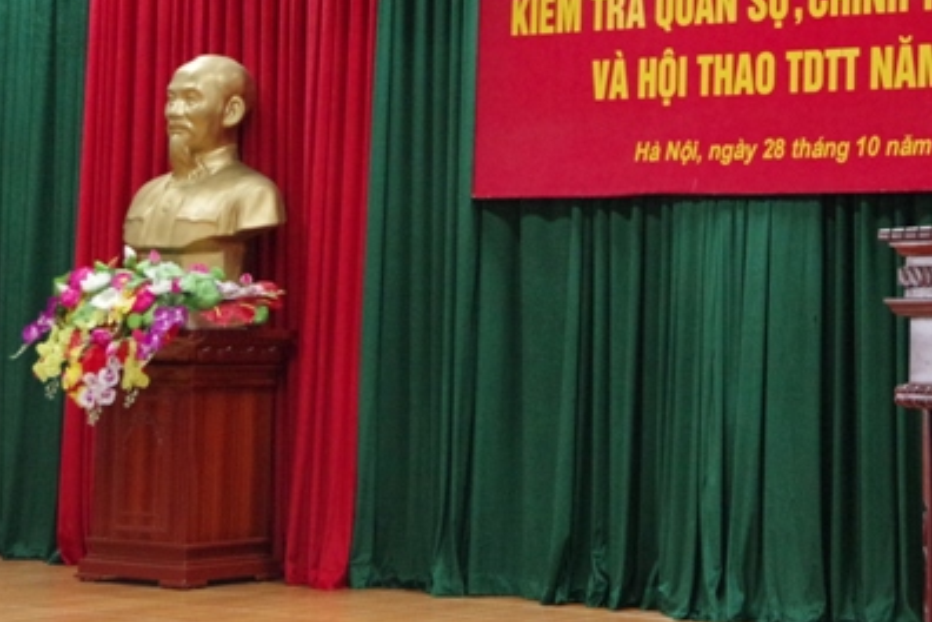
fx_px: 2407
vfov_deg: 14.6
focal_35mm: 93
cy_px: 124
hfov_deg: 21.5
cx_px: 819
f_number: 4.5
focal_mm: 31
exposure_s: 1/100
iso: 6400
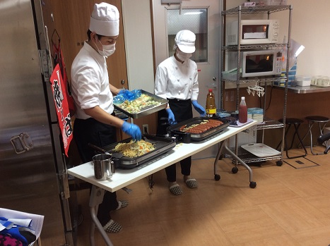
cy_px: 123
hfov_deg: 56.9
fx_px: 305
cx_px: 165
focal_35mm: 32
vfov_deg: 44.1
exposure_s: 1/40
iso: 40
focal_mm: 3.3
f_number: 2.4
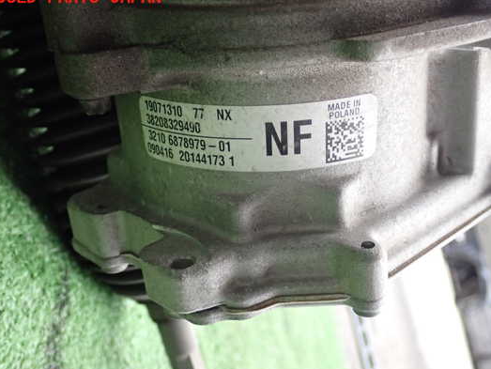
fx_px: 667
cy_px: 196
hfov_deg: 40.4
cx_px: 272
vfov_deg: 30.9
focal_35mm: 47
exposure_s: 1/160
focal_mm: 7.31
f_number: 2.8
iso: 400
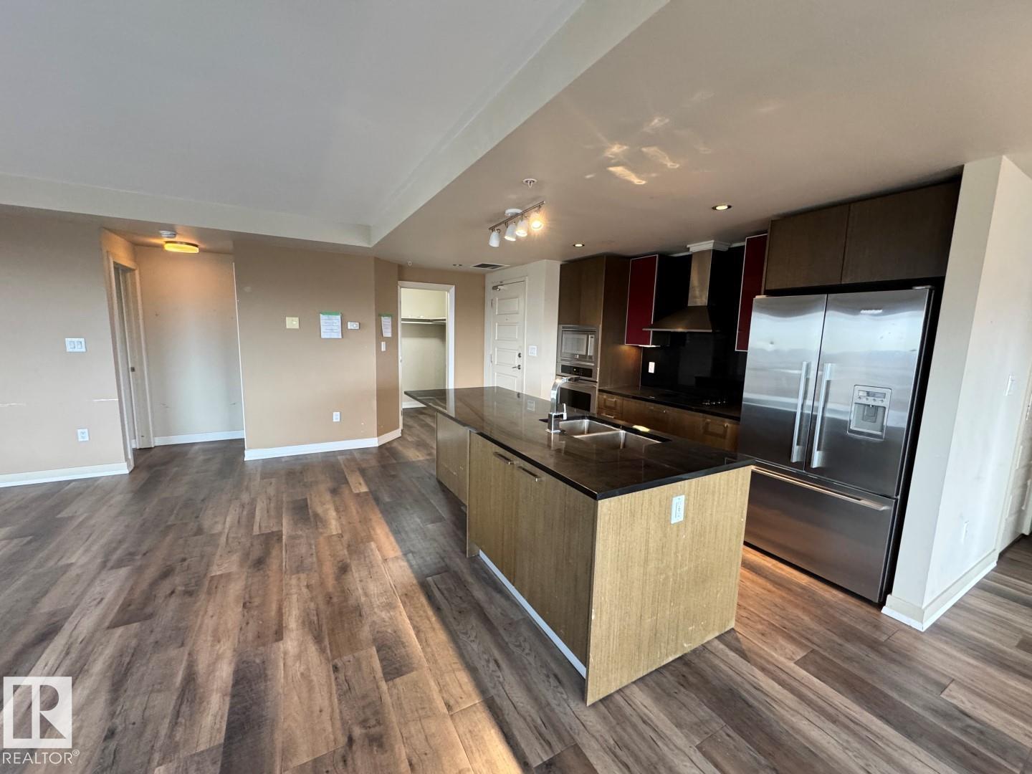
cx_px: 516
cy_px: 387
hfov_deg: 102.1
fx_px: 417
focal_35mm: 14
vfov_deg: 85.7
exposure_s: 1/60
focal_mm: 2.22
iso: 400
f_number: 2.2
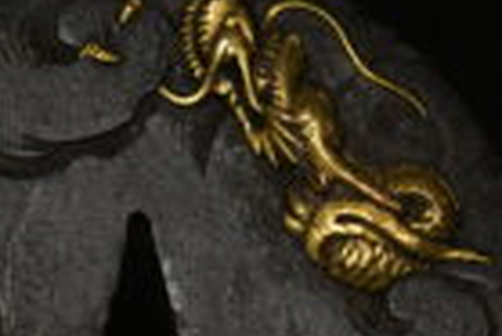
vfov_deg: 4.0
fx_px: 4844
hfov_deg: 5.9
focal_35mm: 347
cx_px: 134
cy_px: 390
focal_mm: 105
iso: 1600
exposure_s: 1/125
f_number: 9
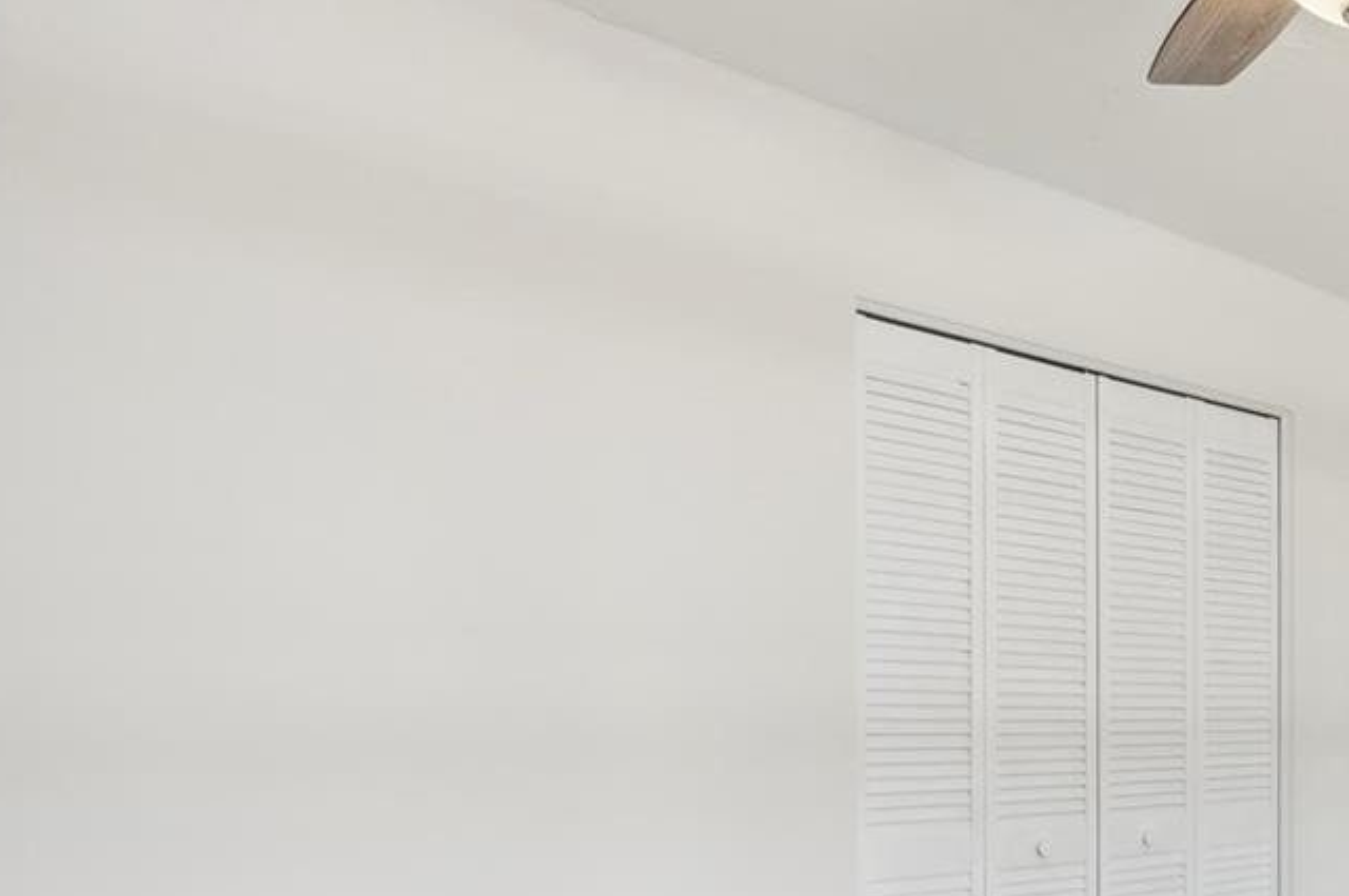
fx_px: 1310
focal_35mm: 35
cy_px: 714
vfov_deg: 36.5
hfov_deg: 39.2
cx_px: 1625
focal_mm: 14
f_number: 8
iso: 400
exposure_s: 1/50
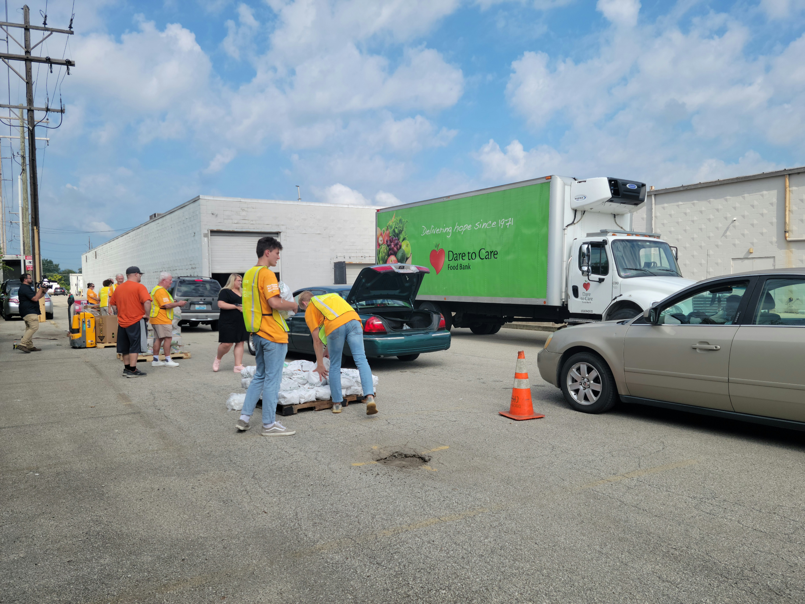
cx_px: 402
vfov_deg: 49.7
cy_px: 302
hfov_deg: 63.4
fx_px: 651
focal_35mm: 28
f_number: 2
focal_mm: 5.9
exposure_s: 1/909
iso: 25
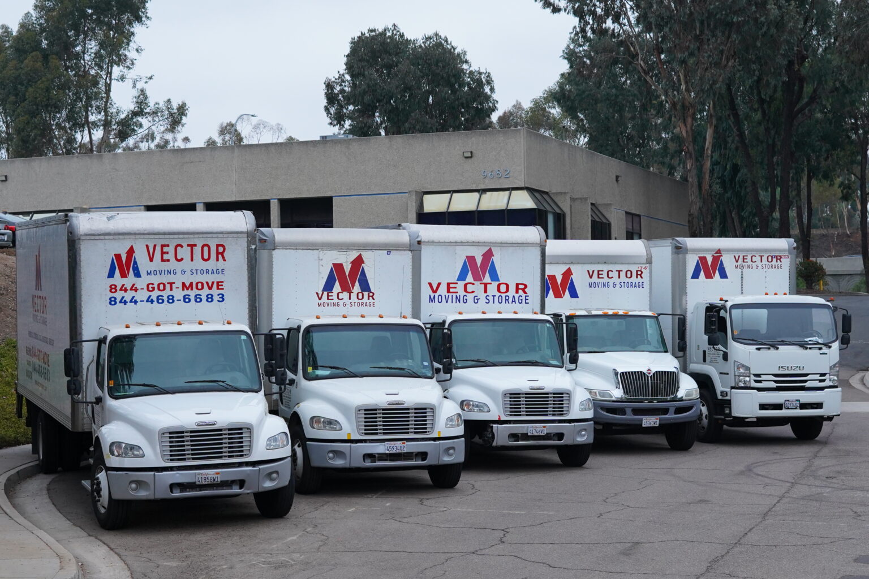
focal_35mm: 75
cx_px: 434
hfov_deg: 27.0
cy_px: 290
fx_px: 1810
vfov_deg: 18.2
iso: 1250
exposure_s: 1/800
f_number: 6.3
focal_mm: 50
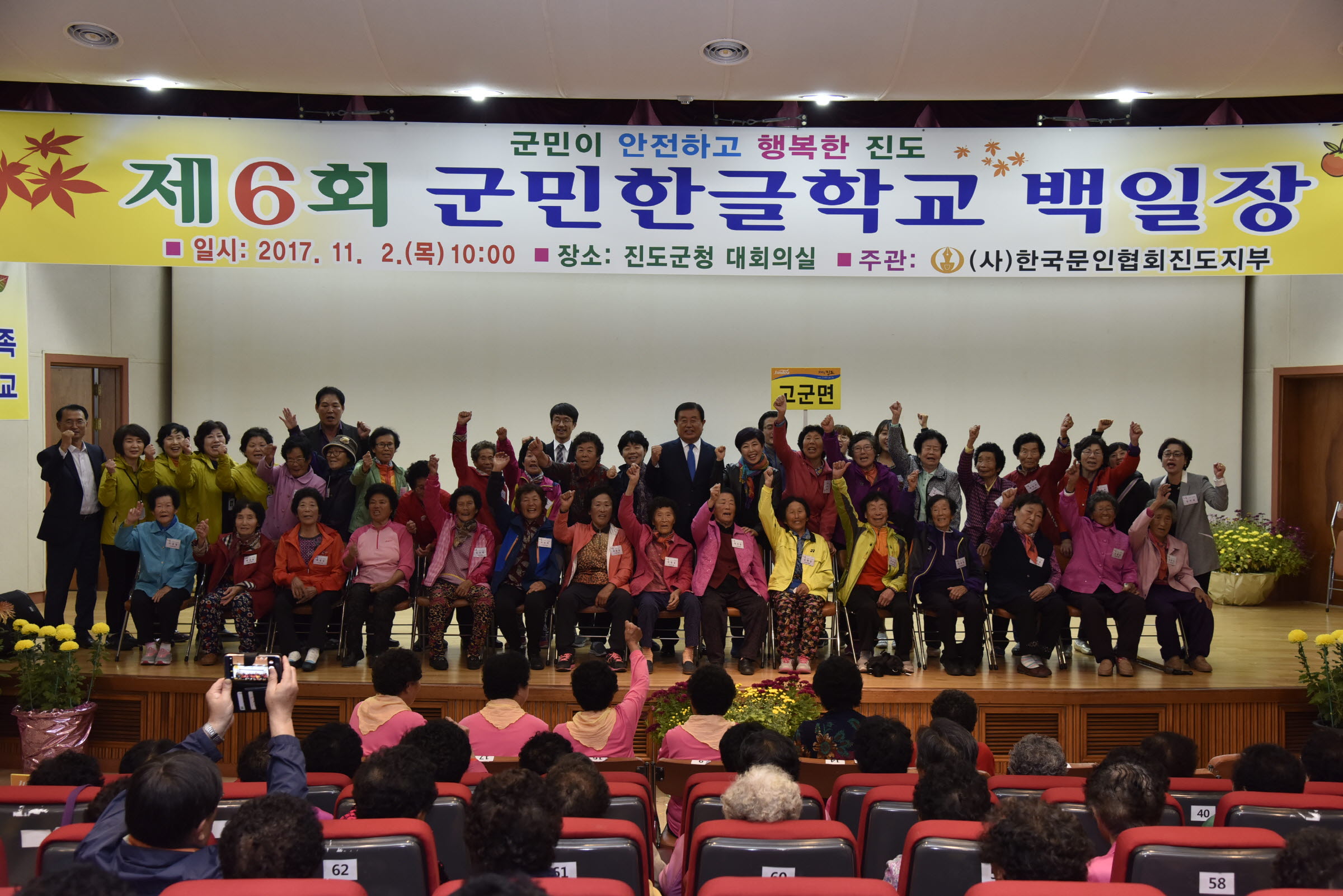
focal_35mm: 44
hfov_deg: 44.5
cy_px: 448
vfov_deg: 30.5
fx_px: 1642
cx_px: 672
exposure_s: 1/100
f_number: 5
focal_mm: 44
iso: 1000
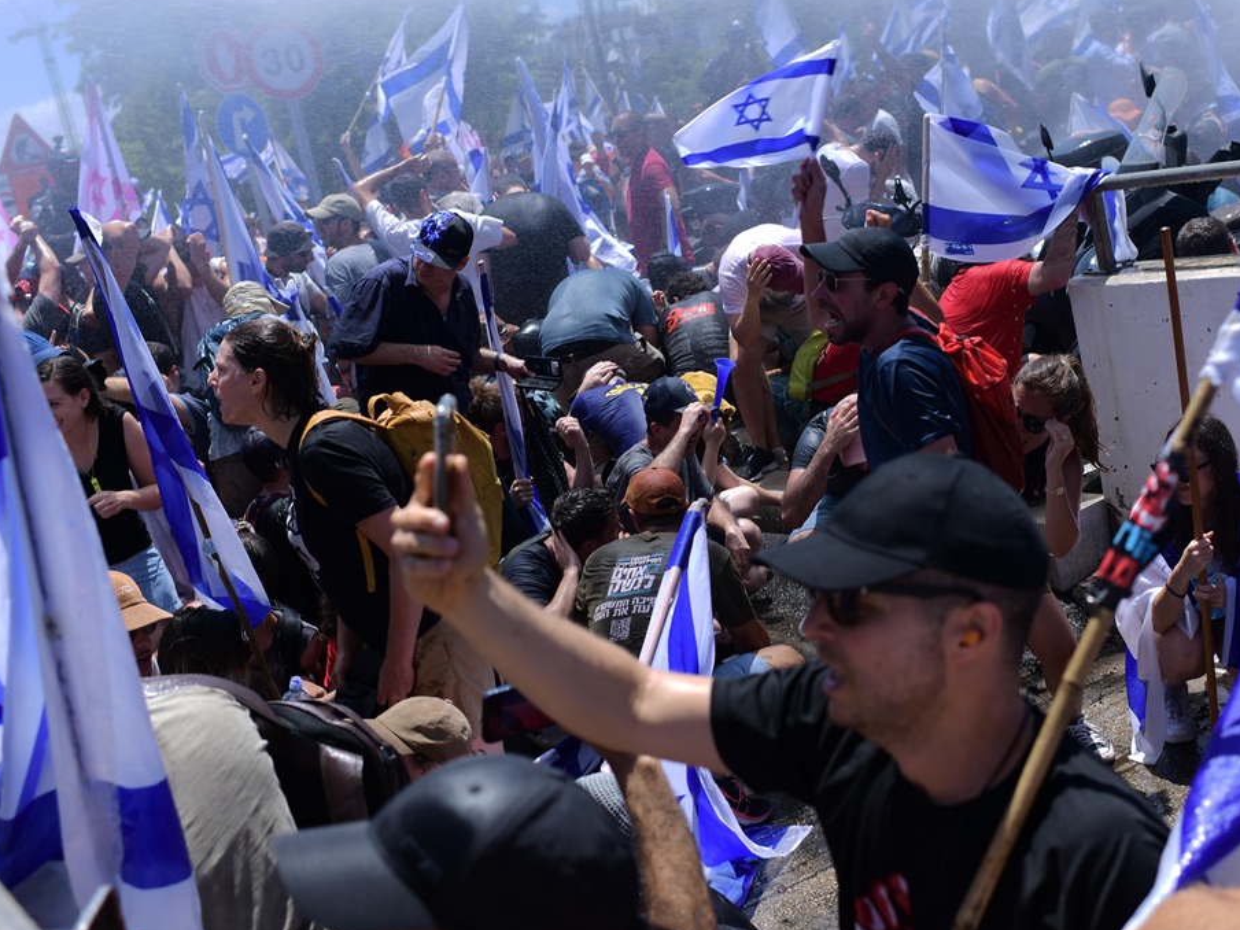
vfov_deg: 30.3
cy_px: 473
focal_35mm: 48
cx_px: 746
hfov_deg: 39.5
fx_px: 1719
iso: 31
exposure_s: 1/320
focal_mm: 35
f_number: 5
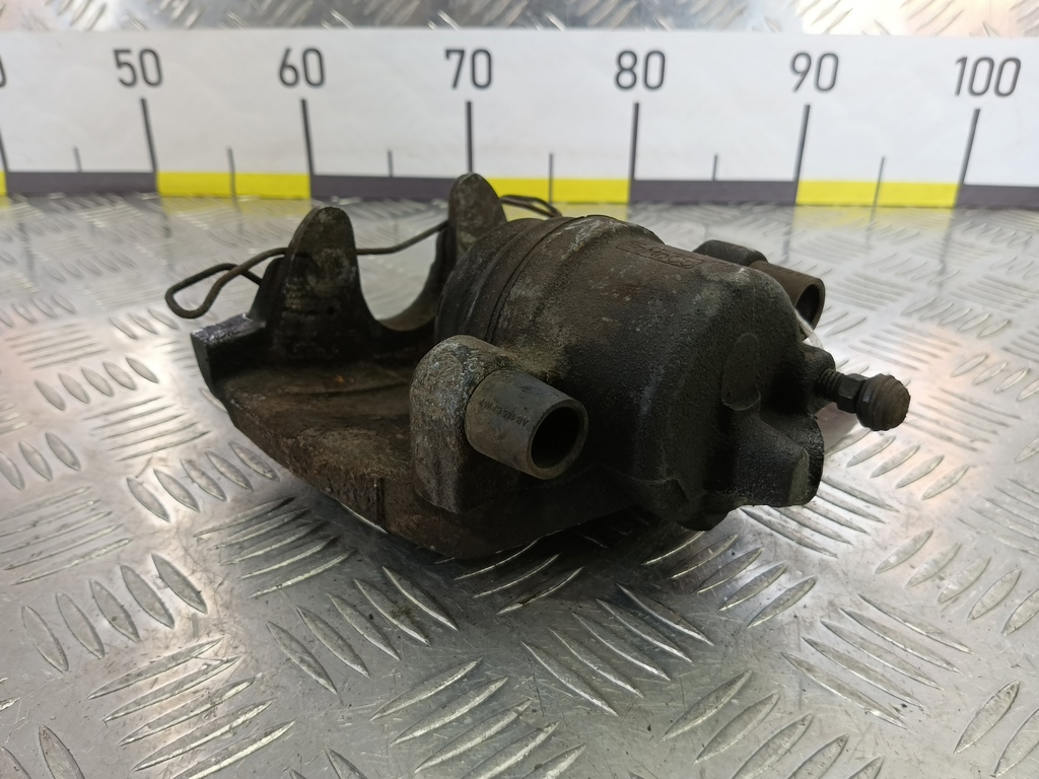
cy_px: 390
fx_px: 690
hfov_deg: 73.9
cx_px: 520
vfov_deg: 58.9
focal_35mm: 23
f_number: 1.6
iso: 99
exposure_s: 1/50
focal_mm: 4.11
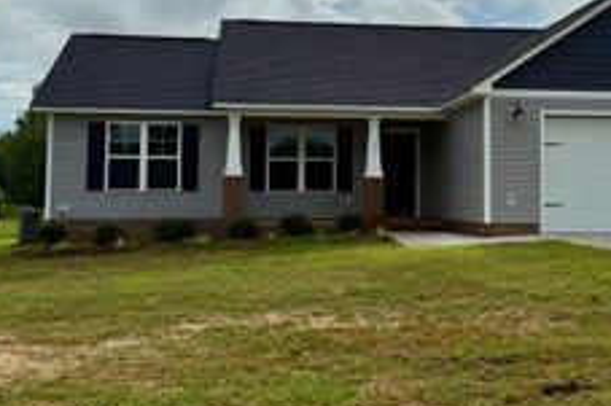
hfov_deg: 36.1
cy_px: 130
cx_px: 382
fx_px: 933
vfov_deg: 24.4
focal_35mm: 55
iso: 64
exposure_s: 1/14286
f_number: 1.78
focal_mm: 6.76
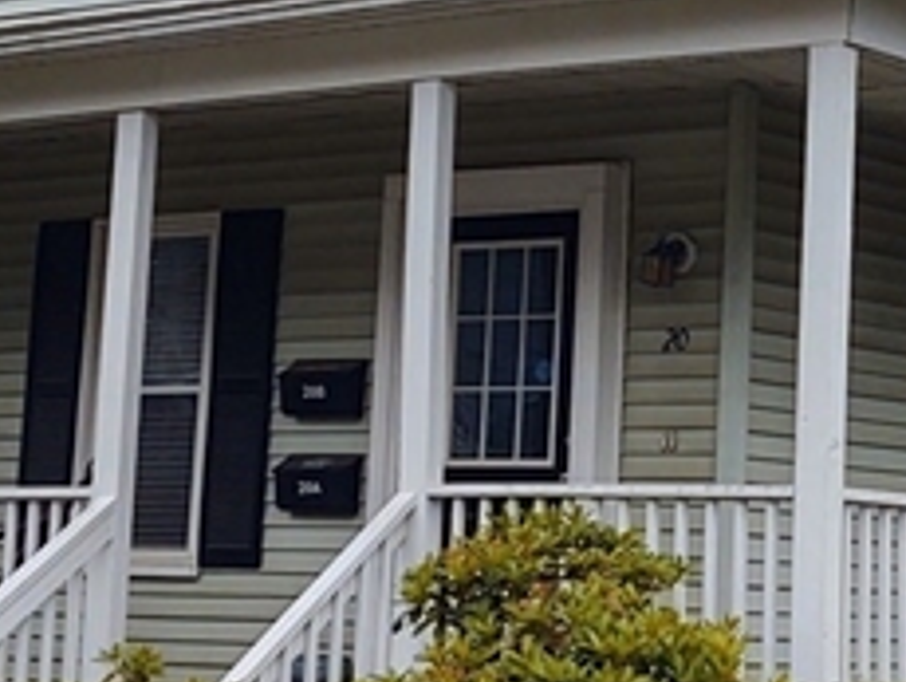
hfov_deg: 16.3
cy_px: 99
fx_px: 3144
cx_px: 737
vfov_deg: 12.3
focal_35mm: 120
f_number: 1.7
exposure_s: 1/7933
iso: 100
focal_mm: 4.75
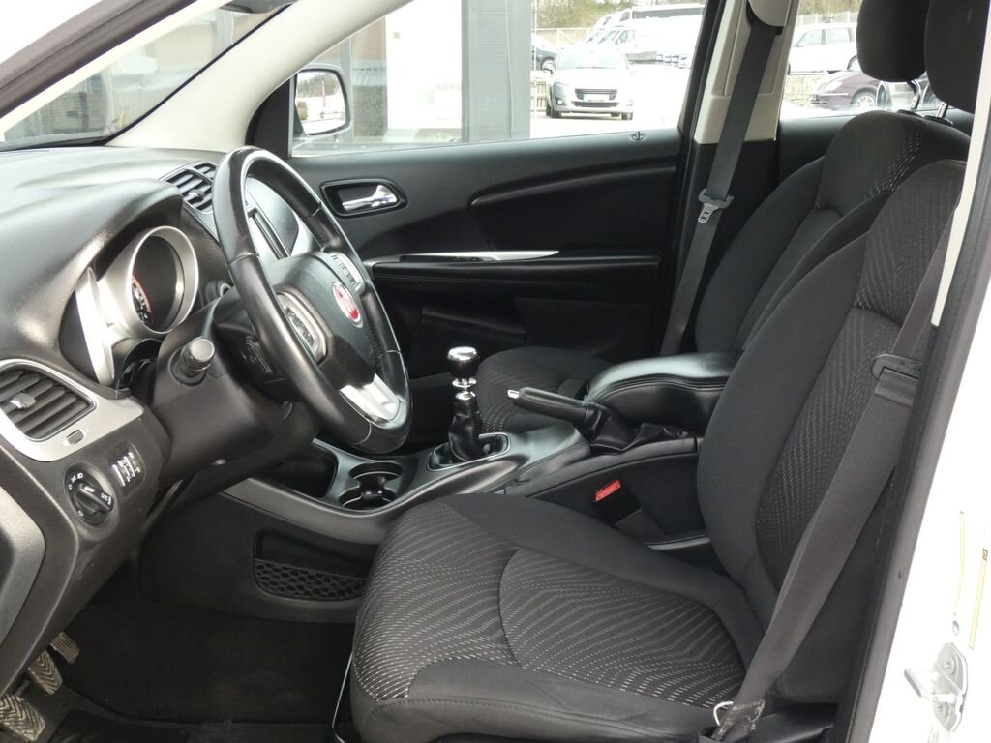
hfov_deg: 49.0
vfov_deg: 37.7
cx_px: 496
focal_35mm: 38
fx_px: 1088
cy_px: 372
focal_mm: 6.8
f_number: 5.6
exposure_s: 1/80
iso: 400
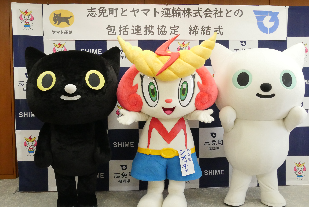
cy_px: 104
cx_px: 154
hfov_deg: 48.4
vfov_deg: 33.4
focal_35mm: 40
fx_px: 344
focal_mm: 14
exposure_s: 1/160
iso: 3200
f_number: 5.6
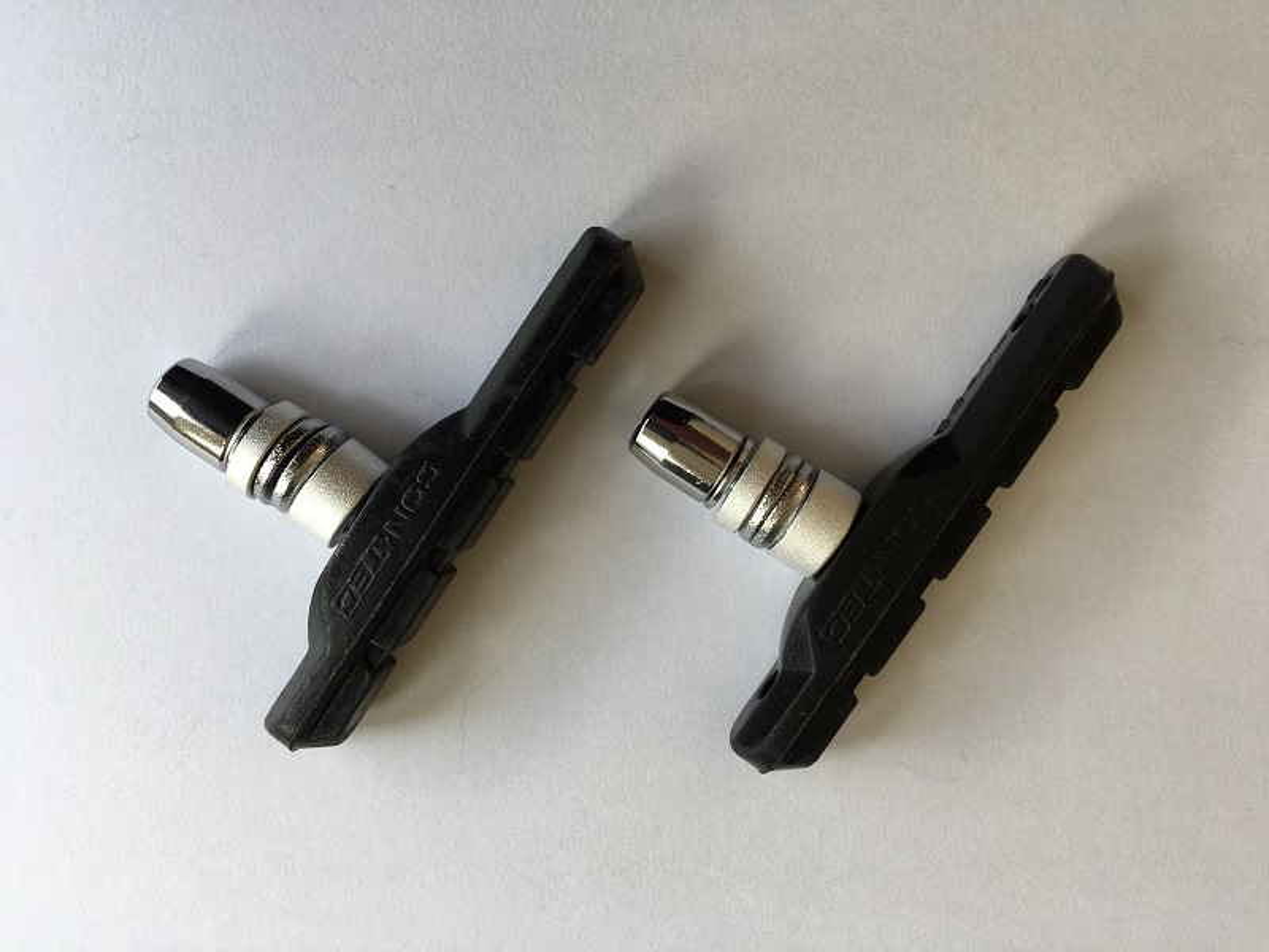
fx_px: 1063
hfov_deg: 61.7
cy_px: 476
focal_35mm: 29
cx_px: 634
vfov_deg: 48.2
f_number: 2.2
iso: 25
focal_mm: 4.15
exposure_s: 1/50
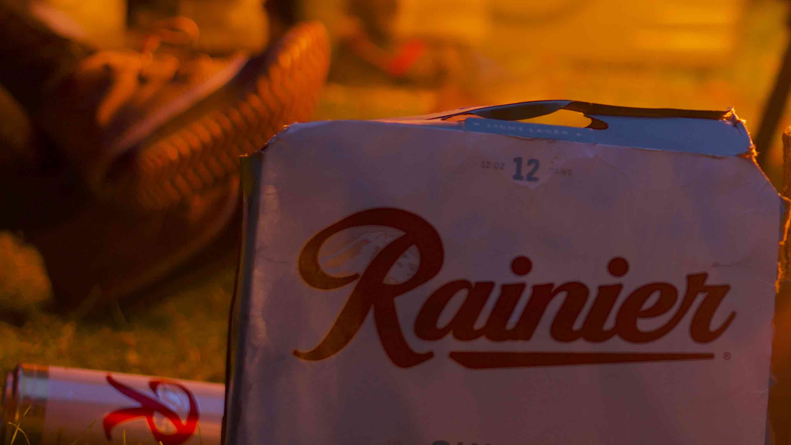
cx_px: 993
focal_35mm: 142
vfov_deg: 8.5
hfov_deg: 14.6
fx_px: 2978
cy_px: 21
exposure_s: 4
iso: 100
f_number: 2.8
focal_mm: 50
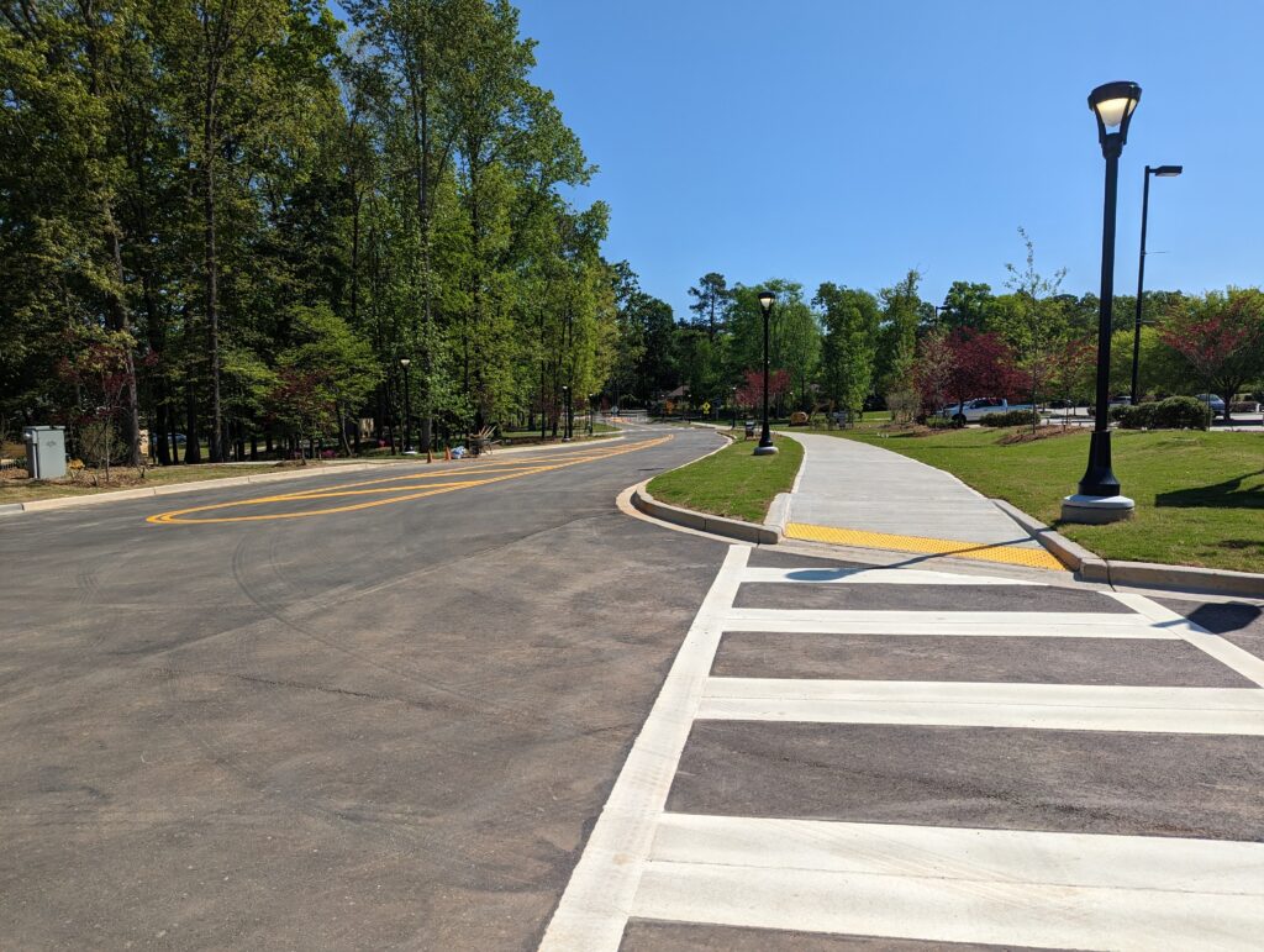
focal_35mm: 24
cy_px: 476
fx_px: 878
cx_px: 632
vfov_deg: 56.9
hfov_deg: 71.5
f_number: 1.85
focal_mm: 6.81
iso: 47
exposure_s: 1/2695
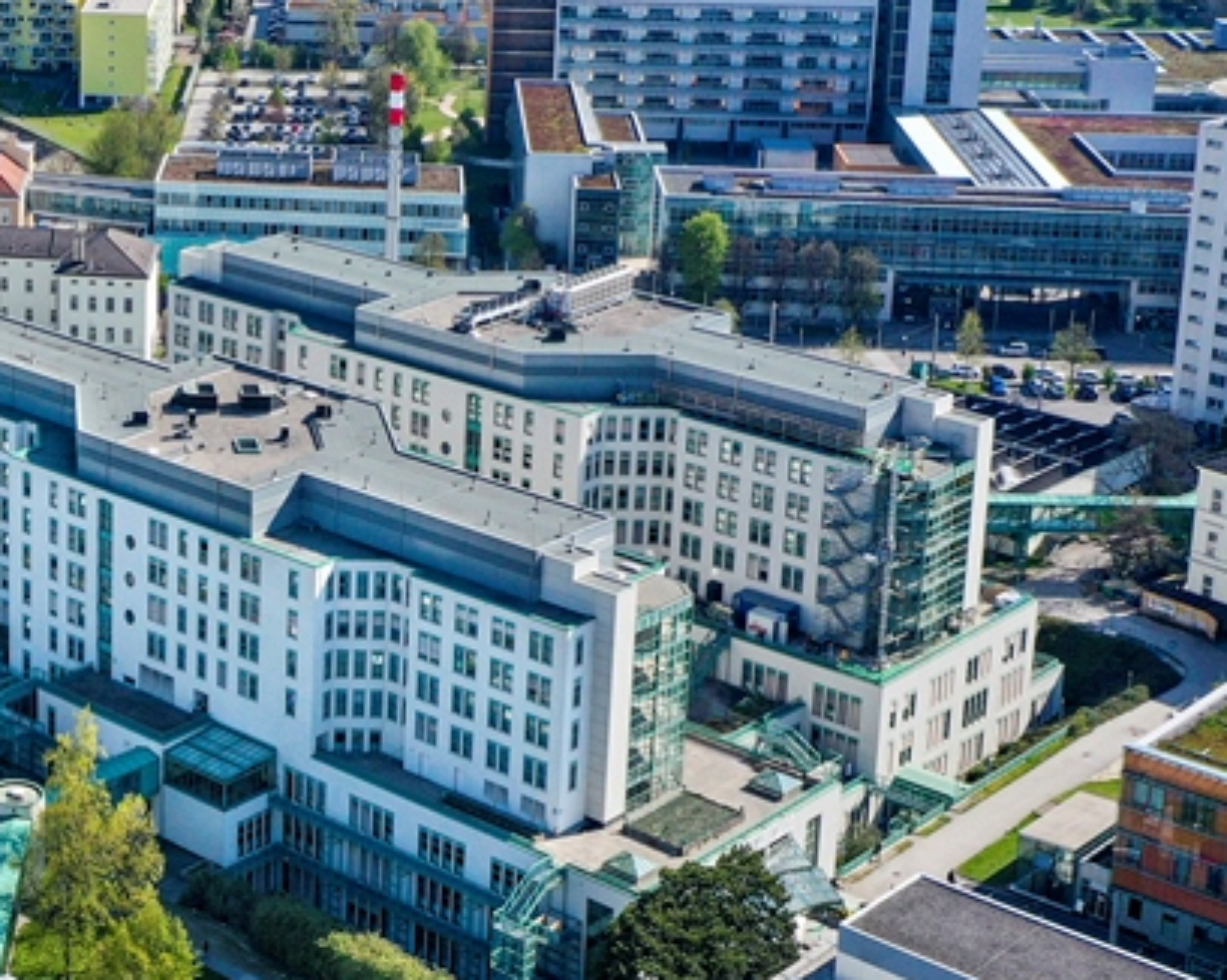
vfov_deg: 22.6
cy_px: 885
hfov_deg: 25.3
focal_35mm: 66
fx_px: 2396
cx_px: -307
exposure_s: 1/400
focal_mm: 10.26
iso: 100
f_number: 5.6
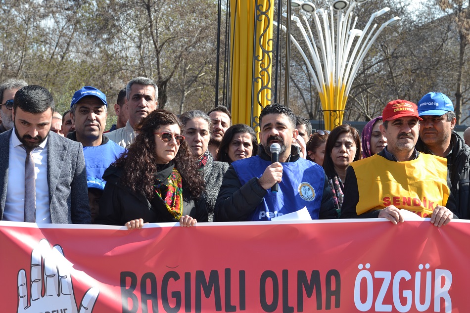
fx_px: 1018
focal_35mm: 78
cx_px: 235
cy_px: 156
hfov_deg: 26.0
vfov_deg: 17.5
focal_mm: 52
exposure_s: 1/125
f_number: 5.6
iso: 110
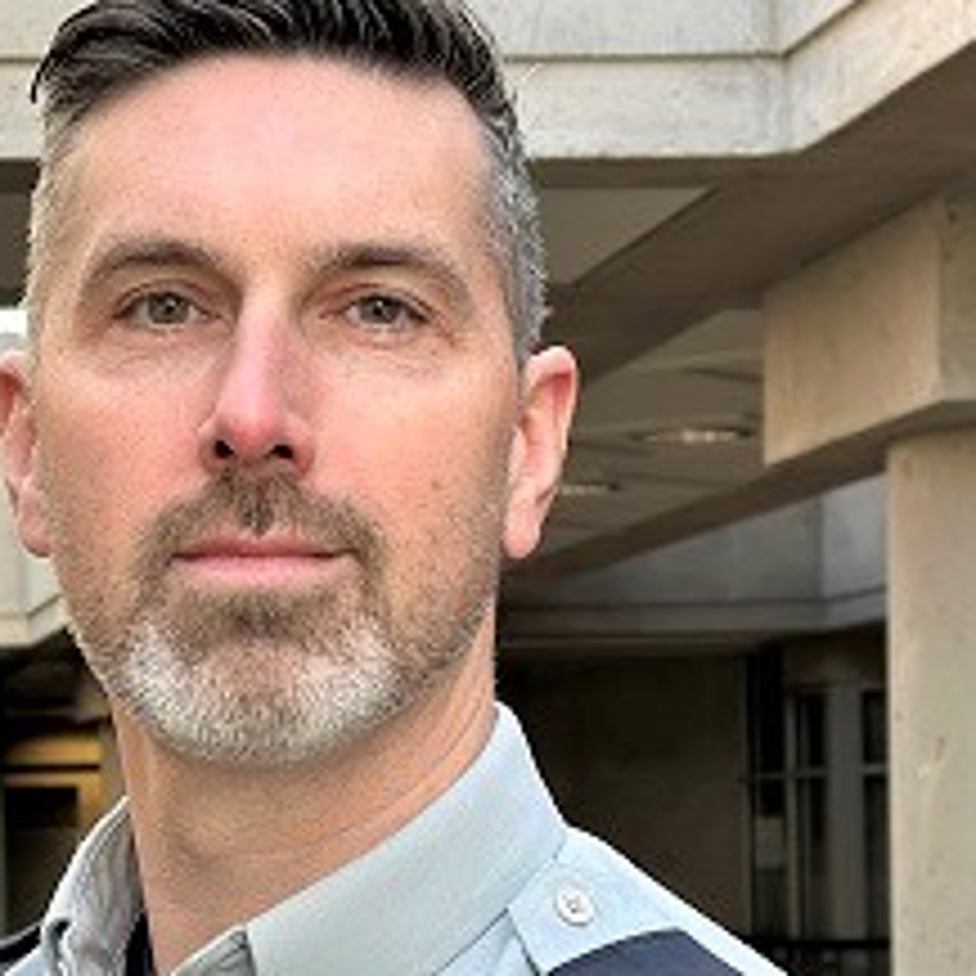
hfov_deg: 13.7
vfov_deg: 13.5
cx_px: 247
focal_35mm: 127
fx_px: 4051
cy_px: 974
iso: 64
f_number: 1.78
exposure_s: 1/121
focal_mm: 6.86
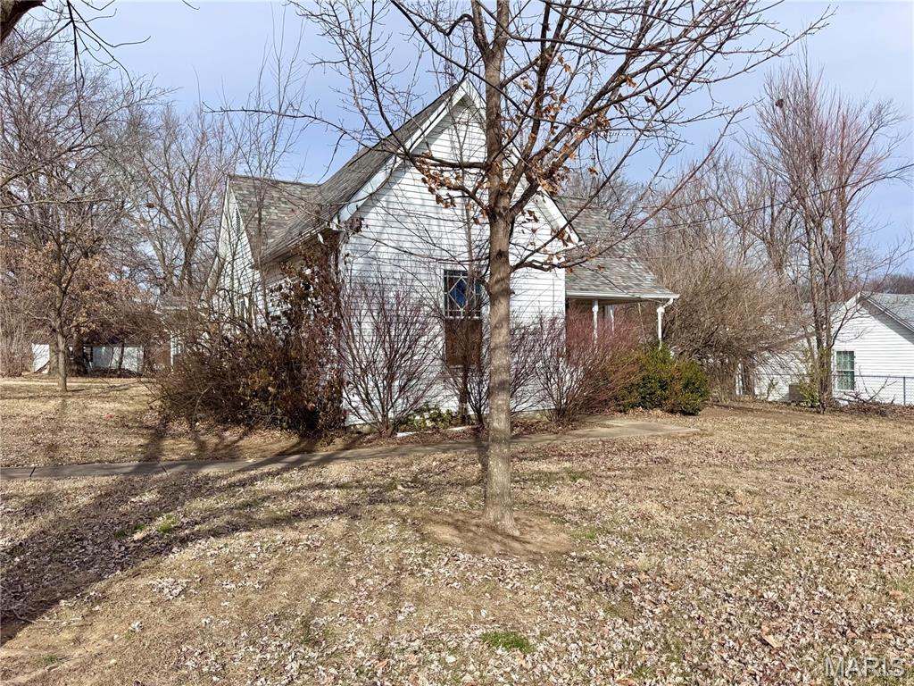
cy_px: 343
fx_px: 634
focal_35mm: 24
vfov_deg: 56.8
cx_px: 457
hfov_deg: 71.6
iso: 80
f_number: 1.78
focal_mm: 6.76
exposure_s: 1/5348
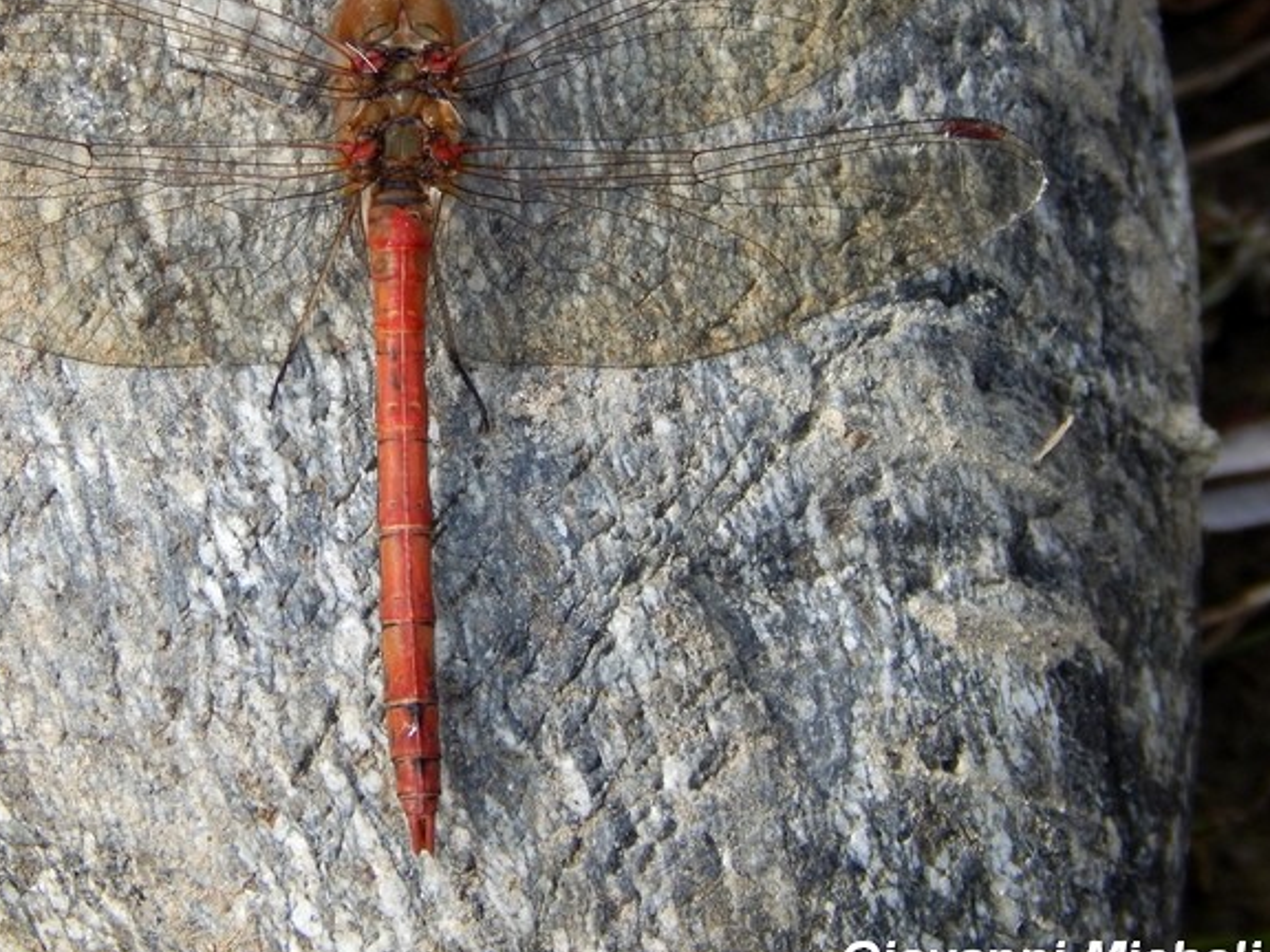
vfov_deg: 6.6
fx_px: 8255
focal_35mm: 225
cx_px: 397
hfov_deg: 8.8
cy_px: 342
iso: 125
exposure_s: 1/250
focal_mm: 28.7
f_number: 5.1
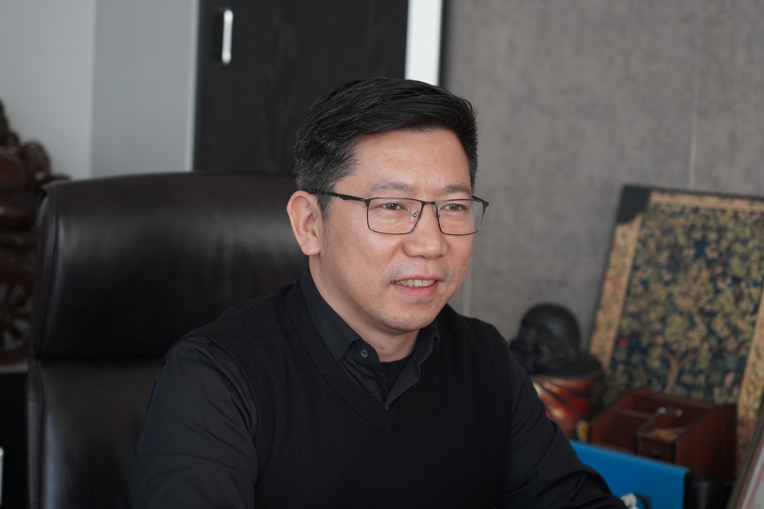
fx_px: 1846
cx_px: 365
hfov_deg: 23.4
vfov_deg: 15.7
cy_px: 235
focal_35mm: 87
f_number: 4
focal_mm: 77
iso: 1600
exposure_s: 1/160
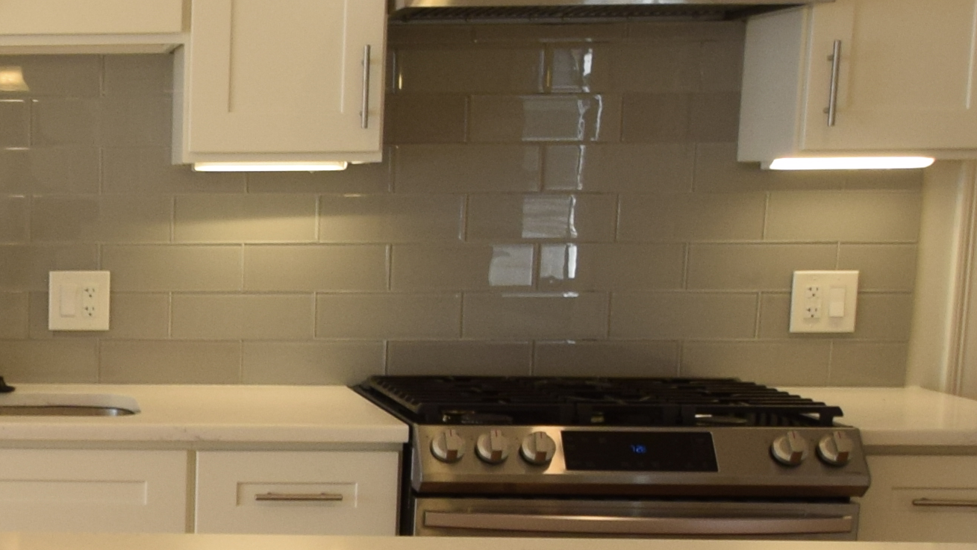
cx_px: -222
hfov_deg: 25.9
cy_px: 455
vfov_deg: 16.6
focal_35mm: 72
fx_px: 1866
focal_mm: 10
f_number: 5.6
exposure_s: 1/125
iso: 400
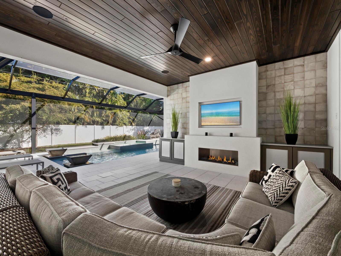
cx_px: 170
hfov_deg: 102.0
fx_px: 138
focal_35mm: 14
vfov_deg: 85.7
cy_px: 128
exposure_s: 1/8
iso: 320
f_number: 11
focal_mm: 7
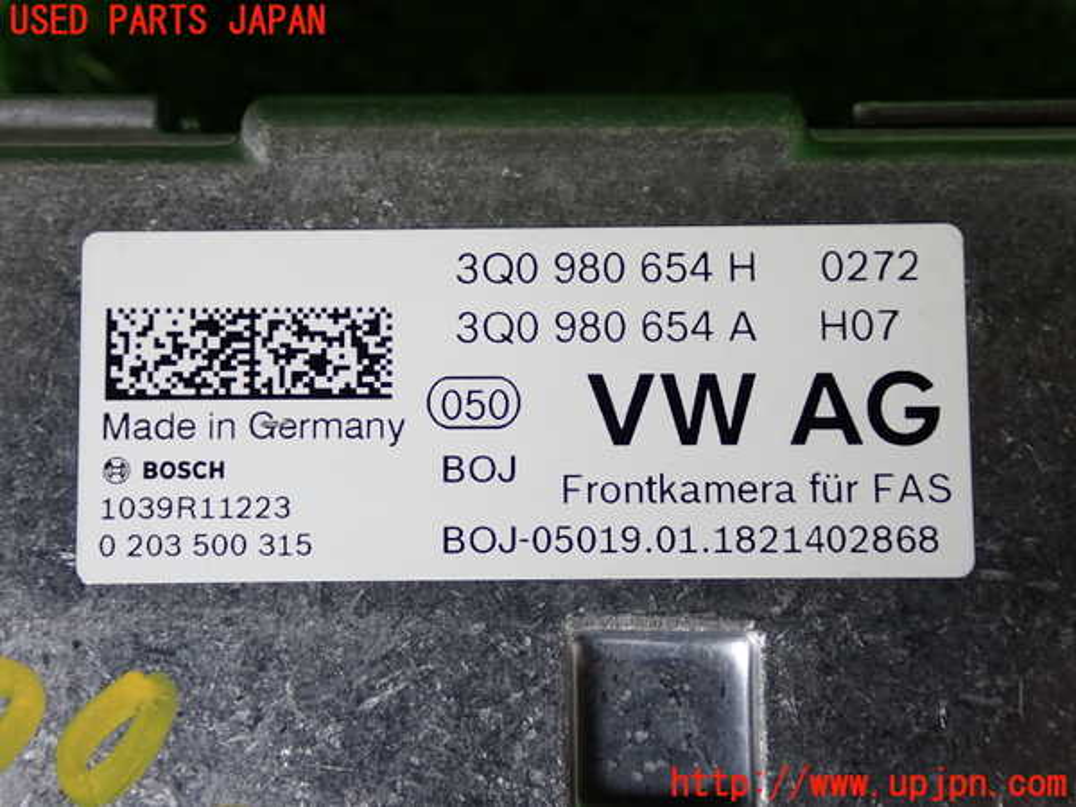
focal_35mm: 47
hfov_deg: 40.4
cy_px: 404
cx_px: 538
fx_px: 1461
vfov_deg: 30.9
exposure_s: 1/125
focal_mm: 8.4
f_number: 3.1
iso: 200
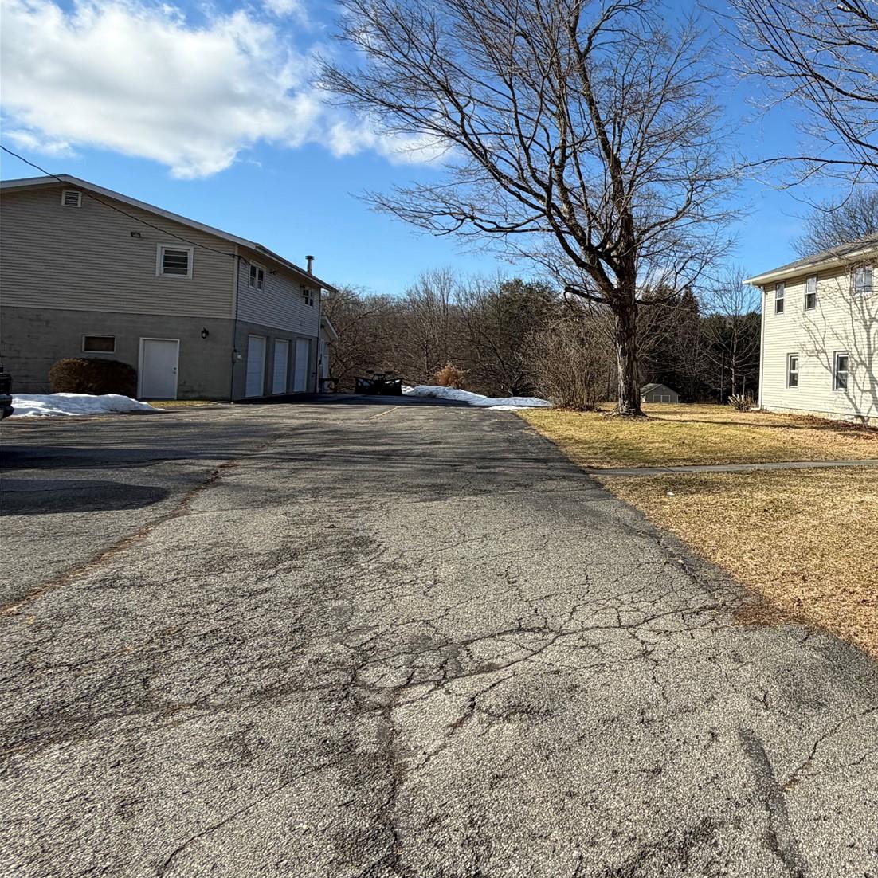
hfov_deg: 56.4
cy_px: 370
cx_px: 815
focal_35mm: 23
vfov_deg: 66.9
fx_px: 660
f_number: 2.2
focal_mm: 2.22
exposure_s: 1/770
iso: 25
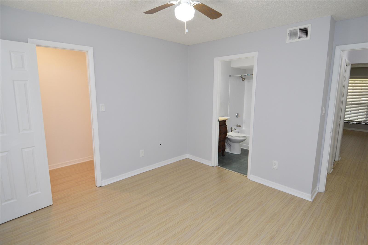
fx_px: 184
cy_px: 122
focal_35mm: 18
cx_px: 184
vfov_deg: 67.3
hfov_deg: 90.1
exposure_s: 1/80
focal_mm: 12
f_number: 4.5
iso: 400
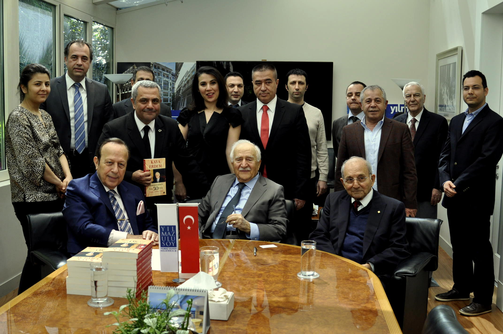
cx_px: 252
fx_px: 586
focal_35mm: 42
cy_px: 167
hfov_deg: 46.4
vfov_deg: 31.8
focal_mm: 28
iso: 500
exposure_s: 1/100
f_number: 5
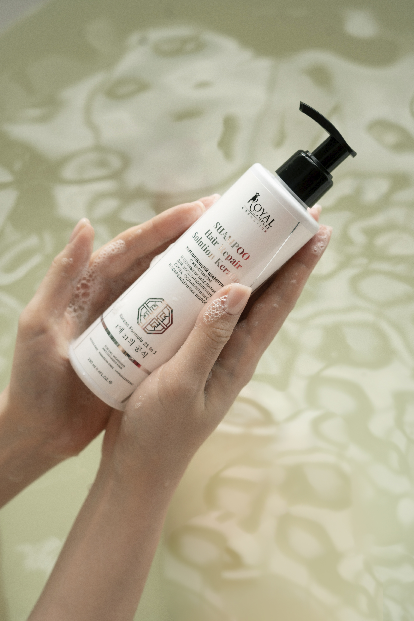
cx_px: 207
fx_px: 862
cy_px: 310
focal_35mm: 50
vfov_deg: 39.6
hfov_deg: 27.0
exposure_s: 1/100
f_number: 4
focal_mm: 50
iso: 200
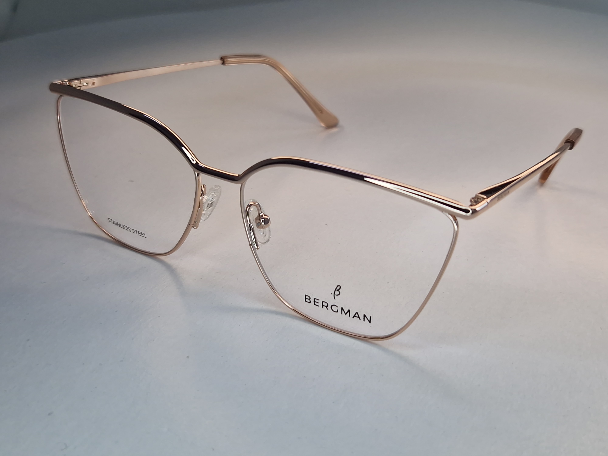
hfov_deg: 73.9
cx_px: 304
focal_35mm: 23
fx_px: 404
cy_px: 228
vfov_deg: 58.9
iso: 50
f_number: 1.8
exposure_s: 1/221
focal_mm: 5.4
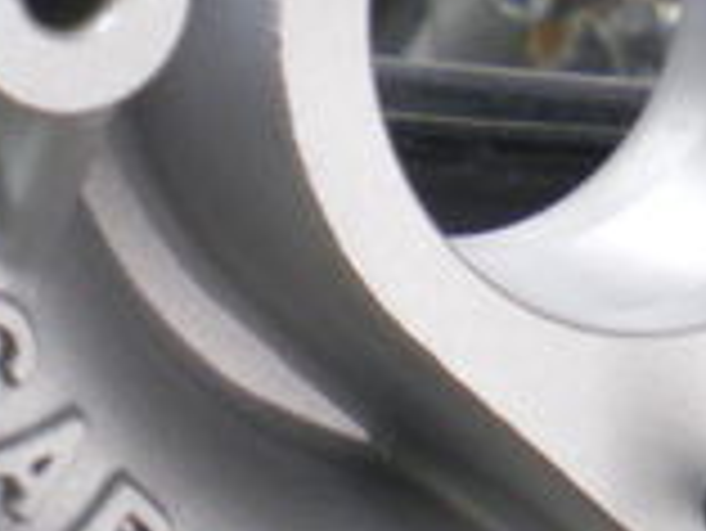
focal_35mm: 155
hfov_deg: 12.7
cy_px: -184
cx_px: 580
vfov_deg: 9.4
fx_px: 3164
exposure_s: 1/30
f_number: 3.1
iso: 200
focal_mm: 6.3
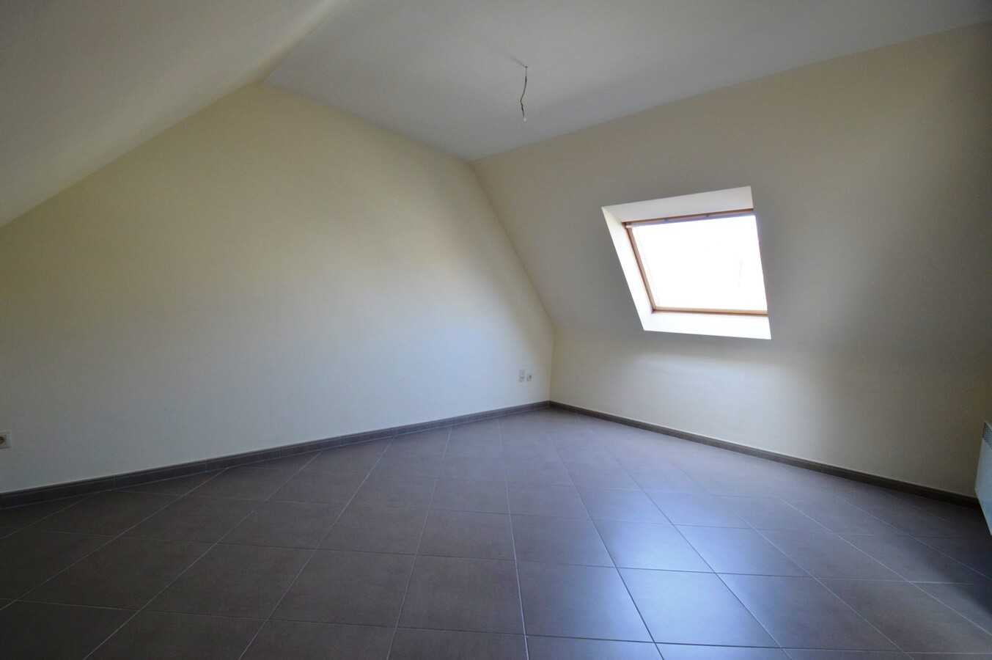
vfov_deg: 72.0
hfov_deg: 95.0
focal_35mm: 16
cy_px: 330
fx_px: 454
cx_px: 496
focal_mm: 11
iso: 400
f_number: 5
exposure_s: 1/100
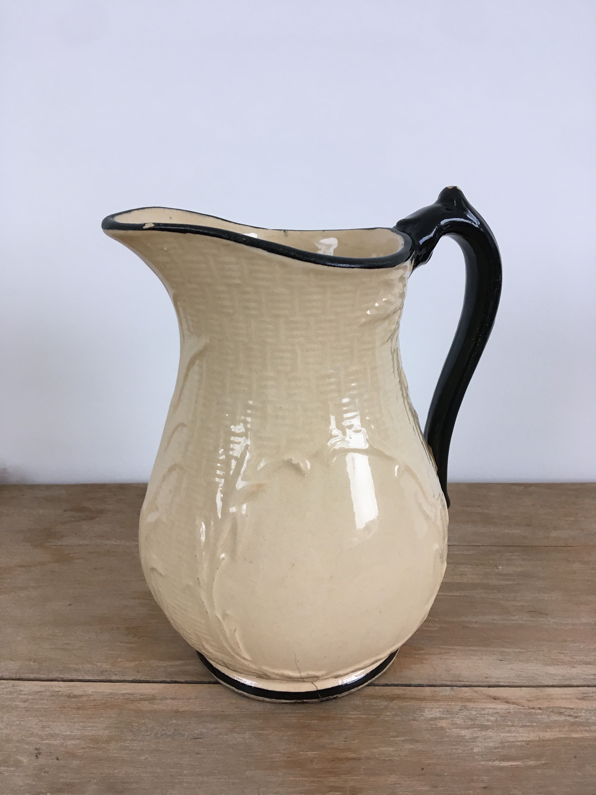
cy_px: 398
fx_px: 666
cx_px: 298
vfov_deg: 61.7
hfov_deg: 48.2
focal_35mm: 29
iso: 50
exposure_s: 1/33
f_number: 2.2
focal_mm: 4.15
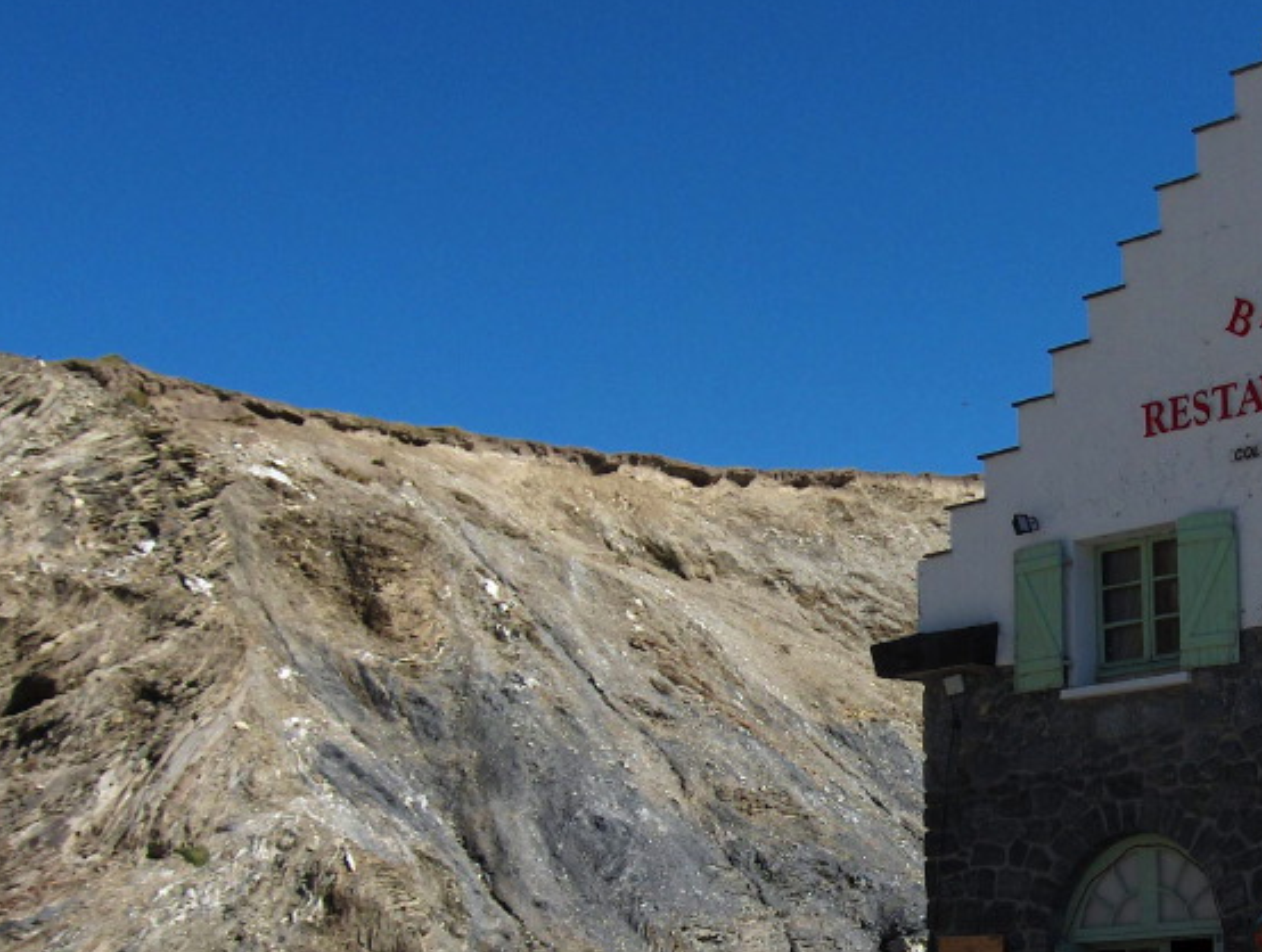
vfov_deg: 20.9
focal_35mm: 70
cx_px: 1111
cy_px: 752
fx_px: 2558
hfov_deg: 26.9
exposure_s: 1/575
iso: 100
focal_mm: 8
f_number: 4.8
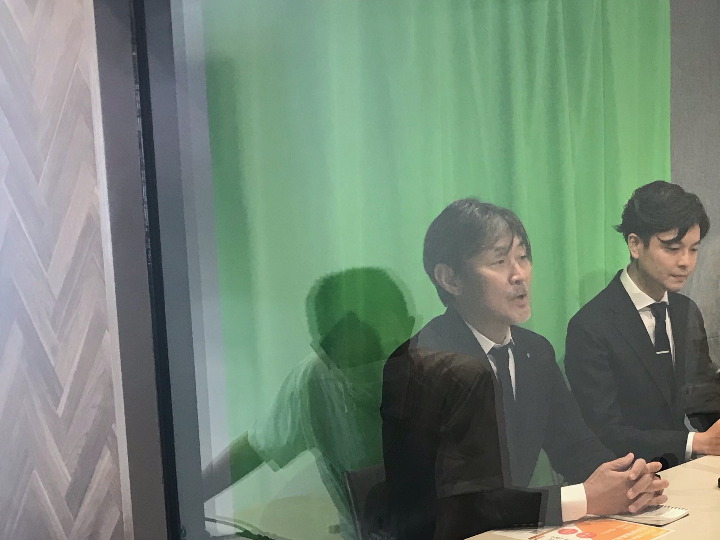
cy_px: 375
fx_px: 1248
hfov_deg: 31.0
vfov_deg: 24.3
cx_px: 625
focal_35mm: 60
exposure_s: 1/20
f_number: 1.8
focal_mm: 3.99
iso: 40
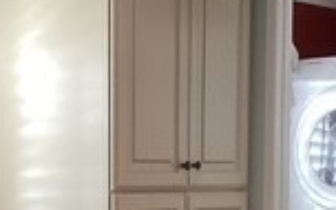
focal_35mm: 138
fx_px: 1264
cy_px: 323
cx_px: 168
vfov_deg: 9.2
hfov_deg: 15.1
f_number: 2.4
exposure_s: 1/60
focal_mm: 3.3
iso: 250
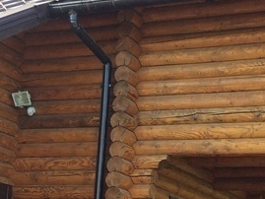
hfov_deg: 20.6
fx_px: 728
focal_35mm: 95
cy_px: 209
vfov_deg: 15.2
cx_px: 170
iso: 32
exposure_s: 1/189
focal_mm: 3.3
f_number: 2.4
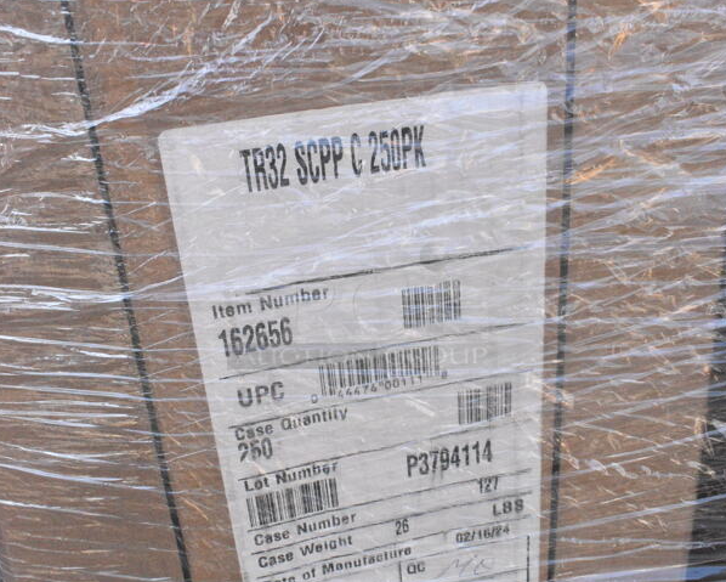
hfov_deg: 42.9
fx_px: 924
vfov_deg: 34.9
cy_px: 306
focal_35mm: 43
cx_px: 363
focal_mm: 20
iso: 6400
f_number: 14
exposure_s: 1/800
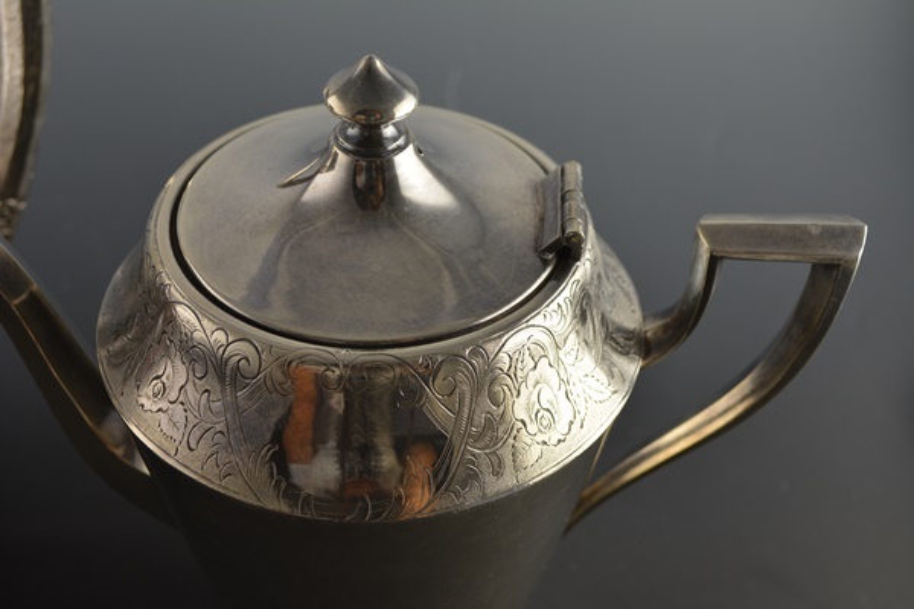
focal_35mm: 48
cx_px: 457
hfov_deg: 41.1
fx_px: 1219
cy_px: 304
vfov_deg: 28.1
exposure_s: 1/125
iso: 280
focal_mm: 32
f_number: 5.6
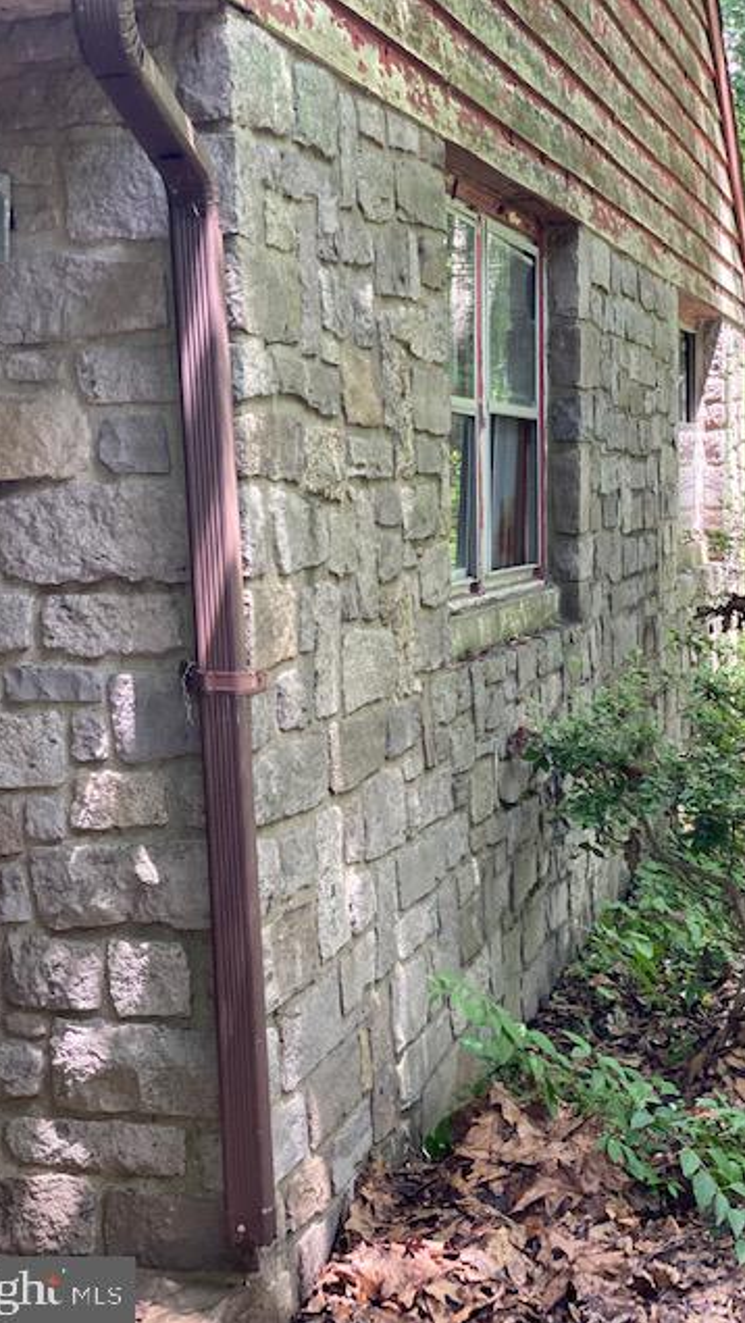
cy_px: 662
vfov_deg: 36.6
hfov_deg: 21.1
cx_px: 418
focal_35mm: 57
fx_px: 2001
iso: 125
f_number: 2
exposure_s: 1/122
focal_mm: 6
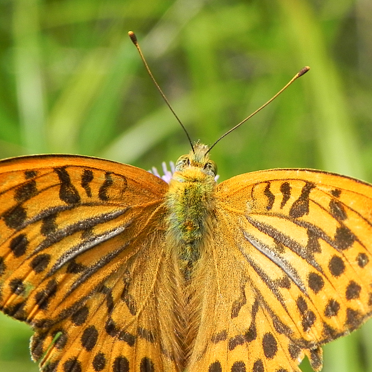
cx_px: 186
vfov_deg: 12.4
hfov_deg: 12.4
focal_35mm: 141
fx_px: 1714
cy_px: 231
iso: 160
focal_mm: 16.9
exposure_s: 1/617
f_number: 5
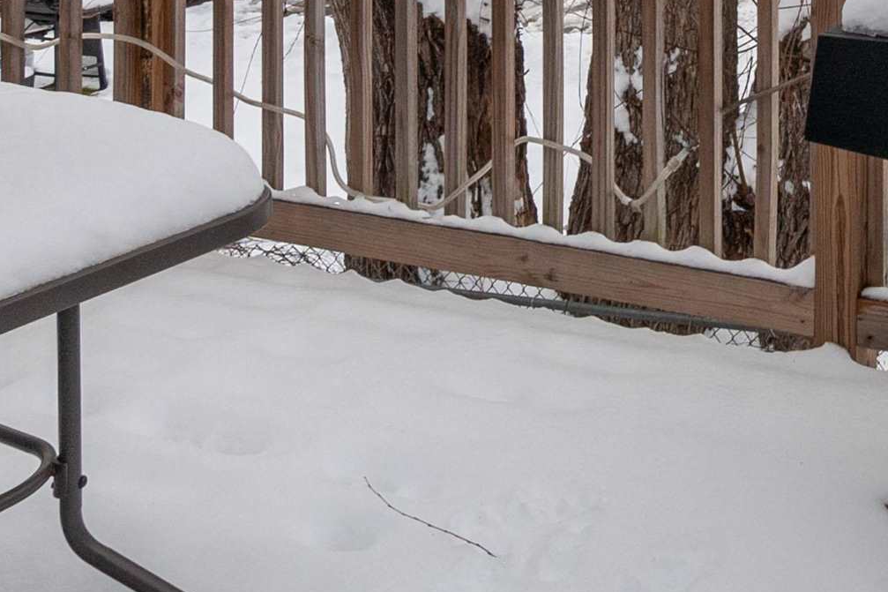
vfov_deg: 22.3
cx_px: 959
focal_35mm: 55
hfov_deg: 32.3
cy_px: -161
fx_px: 1356
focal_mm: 12
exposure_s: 1/160
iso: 200
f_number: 10
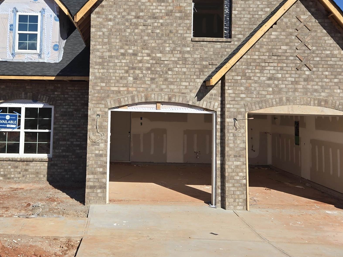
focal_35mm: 45
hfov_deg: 41.7
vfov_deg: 31.6
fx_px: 446
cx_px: 122
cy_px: 61
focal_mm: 5.4
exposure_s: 1/3126
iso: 25
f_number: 1.8
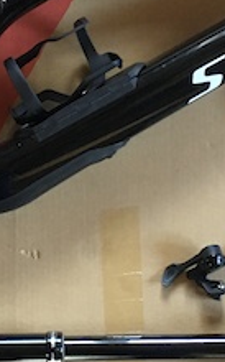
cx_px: 95
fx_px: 1102
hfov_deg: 11.7
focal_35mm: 112
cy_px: 61
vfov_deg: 18.4
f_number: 2.2
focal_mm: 4.15
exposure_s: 1/25
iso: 200
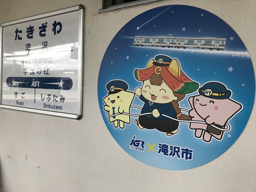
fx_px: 207
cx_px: 128
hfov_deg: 63.4
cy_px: 96
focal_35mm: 28
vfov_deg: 49.7
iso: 20
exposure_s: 1/476
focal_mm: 3.99
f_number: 1.8
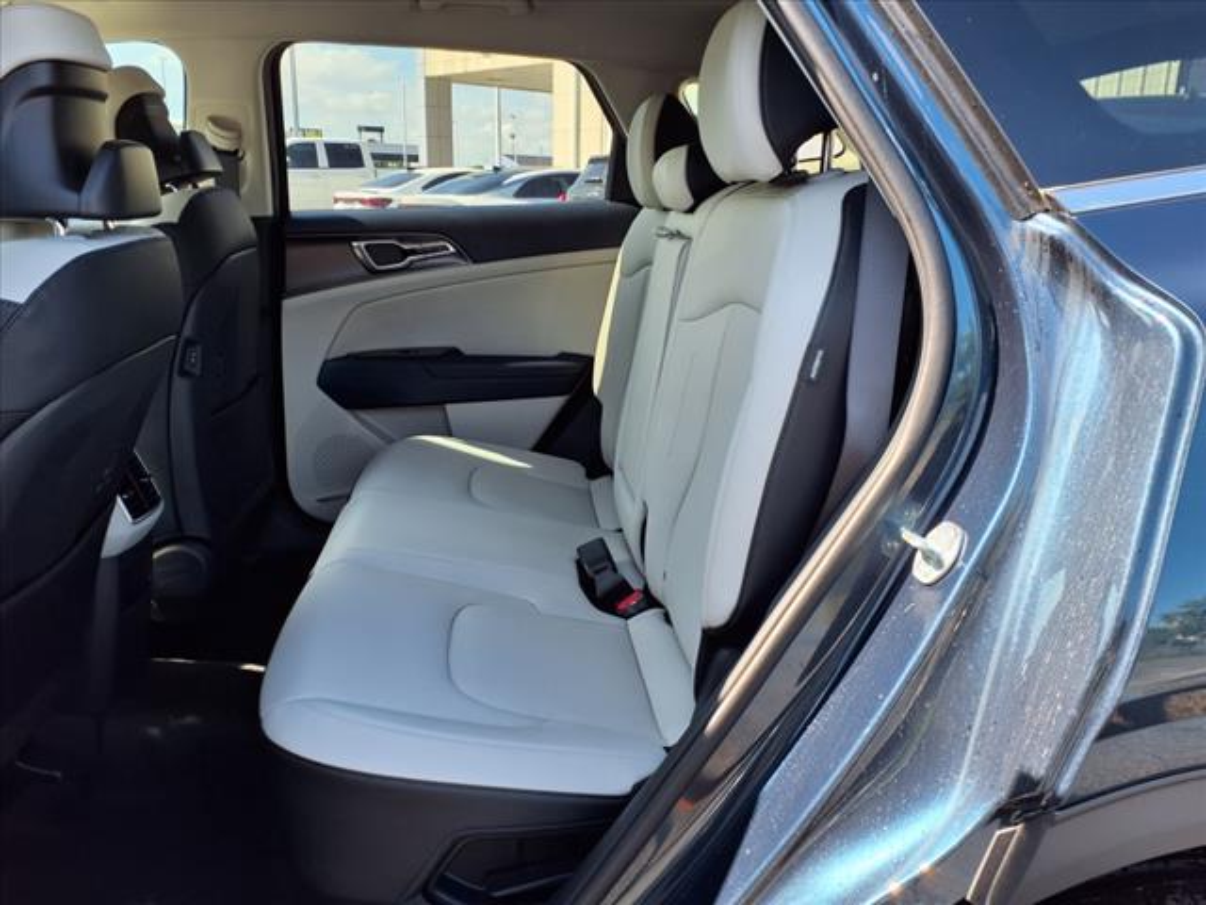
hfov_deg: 65.3
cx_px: 603
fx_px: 941
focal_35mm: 27
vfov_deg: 51.4
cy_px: 452
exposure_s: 1/263
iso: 40
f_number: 1.9
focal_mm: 3.58
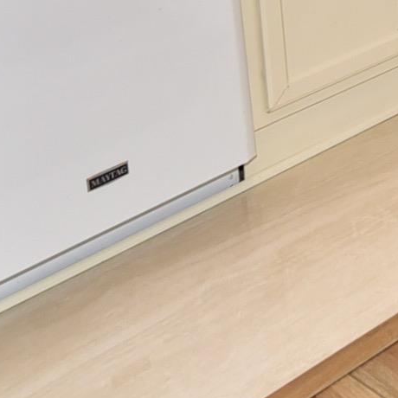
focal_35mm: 100
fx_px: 1301
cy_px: -336
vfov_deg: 15.0
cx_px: 766
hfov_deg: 14.7
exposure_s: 1/60
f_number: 5.6
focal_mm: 18
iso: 400
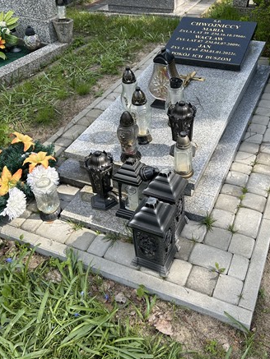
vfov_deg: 50.7
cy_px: 130
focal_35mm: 36
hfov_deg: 39.6
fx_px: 374
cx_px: 158
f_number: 1.5
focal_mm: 5.7
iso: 50
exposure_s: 1/880
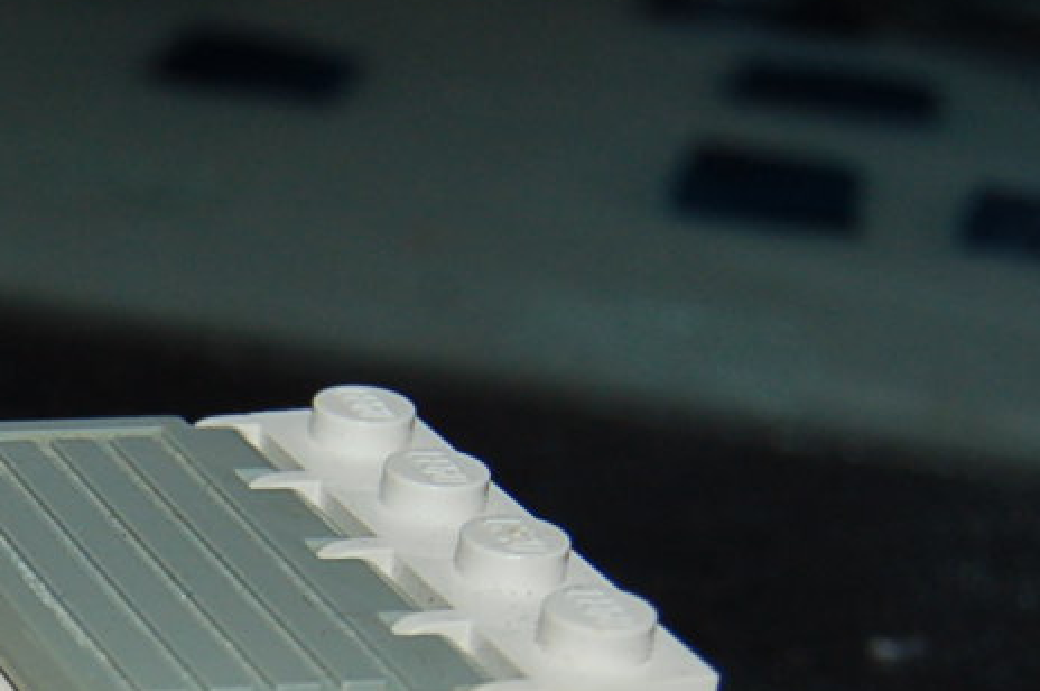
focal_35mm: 146
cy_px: 945
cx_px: -377
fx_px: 4212
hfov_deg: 13.5
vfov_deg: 9.2
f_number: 7.1
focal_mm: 30
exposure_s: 1/125
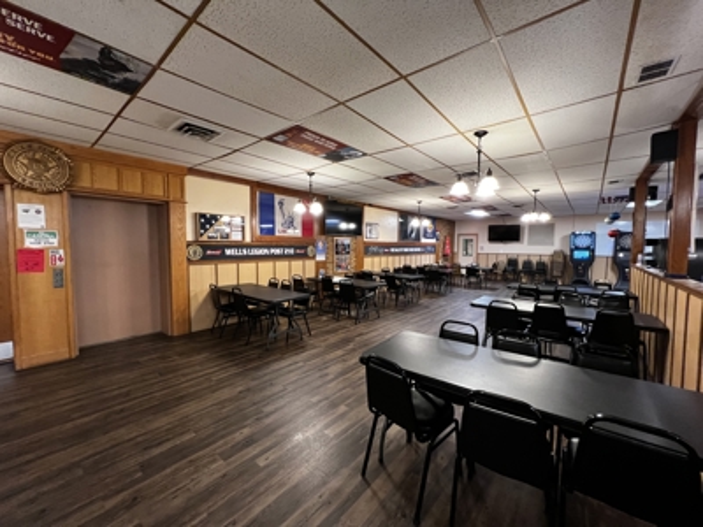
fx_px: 264
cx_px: 352
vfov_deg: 89.9
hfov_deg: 106.2
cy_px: 264
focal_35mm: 13
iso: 500
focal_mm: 1.57
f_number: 1.8
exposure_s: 1/60
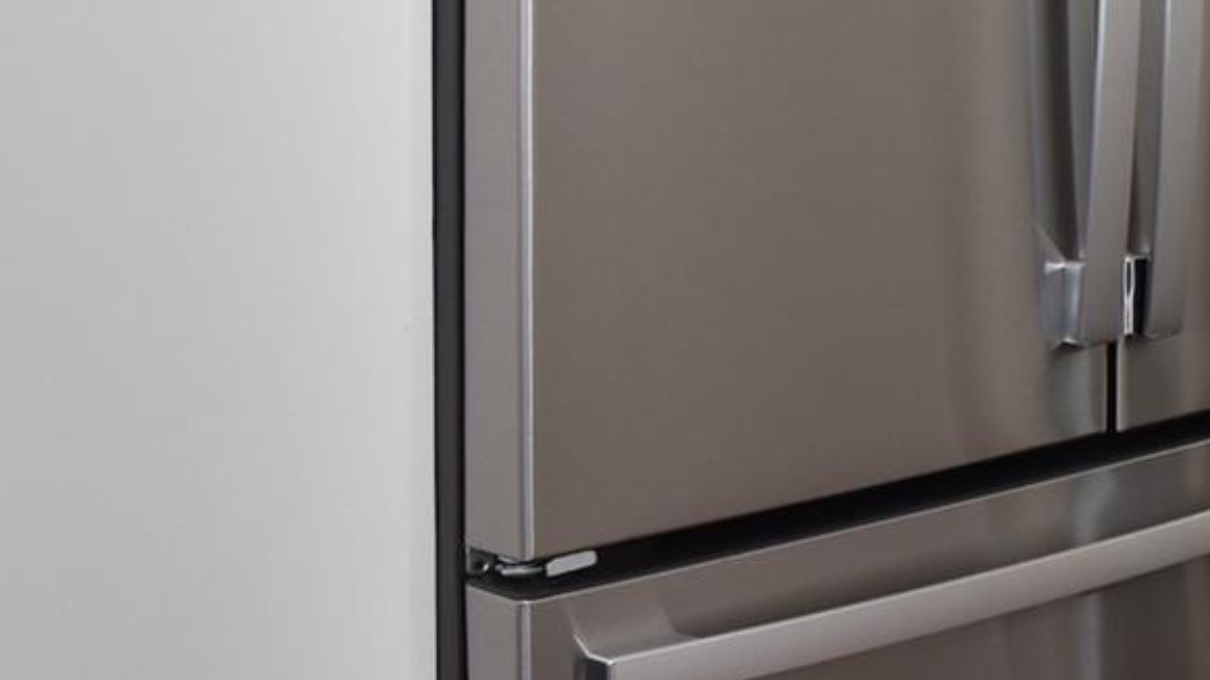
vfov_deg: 18.5
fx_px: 1952
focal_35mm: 61
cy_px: -178
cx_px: 2019
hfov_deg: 23.5
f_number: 8
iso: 640
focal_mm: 11
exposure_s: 1/60
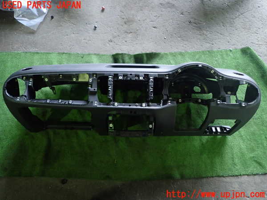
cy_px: 100
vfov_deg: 54.9
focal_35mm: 25
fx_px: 193
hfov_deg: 69.4
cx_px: 134
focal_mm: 4.5
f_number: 2
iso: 400
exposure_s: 1/30
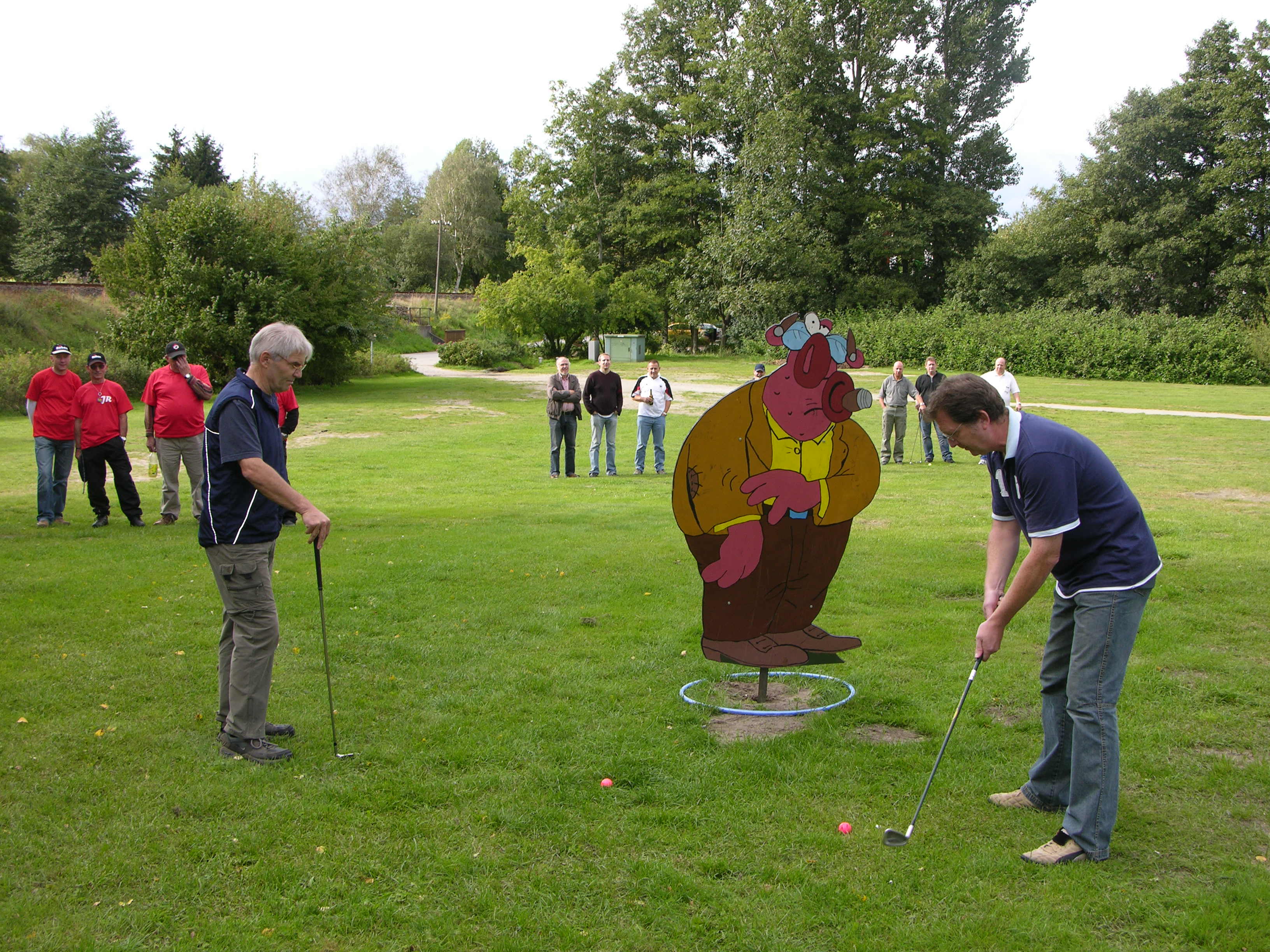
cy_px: 476
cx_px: 635
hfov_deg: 41.2
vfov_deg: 31.5
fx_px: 1688
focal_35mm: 46
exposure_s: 1/106
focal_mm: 11.6
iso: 50
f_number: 4.7
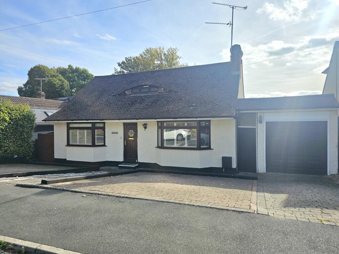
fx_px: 225
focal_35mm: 23
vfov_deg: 58.9
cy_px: 127
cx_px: 170
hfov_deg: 73.9
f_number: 1.7
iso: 10
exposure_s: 1/1111
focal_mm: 6.3
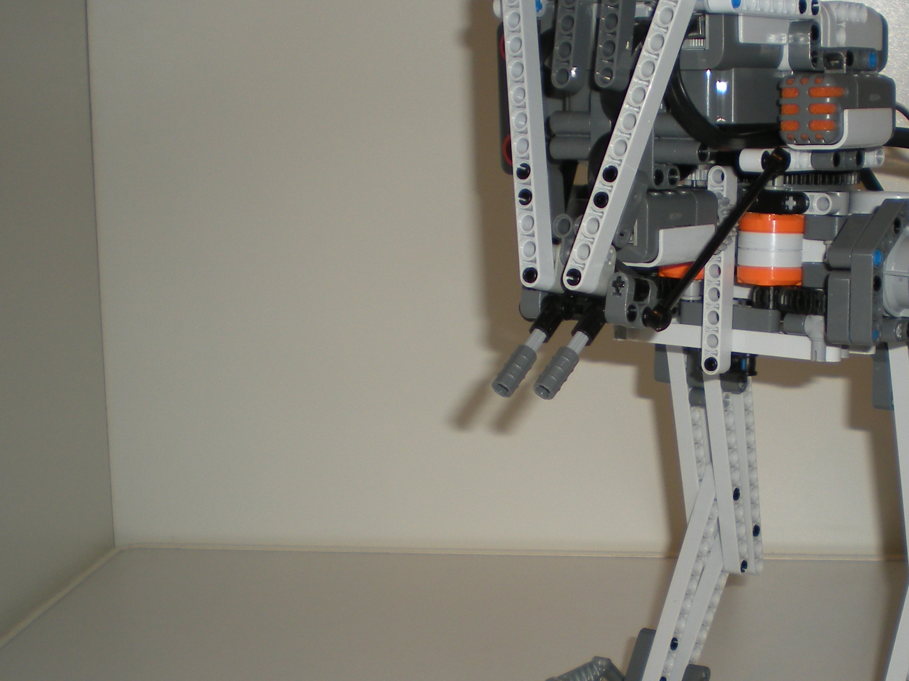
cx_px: 686
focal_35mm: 62
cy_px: 414
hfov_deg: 30.7
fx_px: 1628
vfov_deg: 23.6
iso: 64
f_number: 3.1
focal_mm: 6.3
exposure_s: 1/60
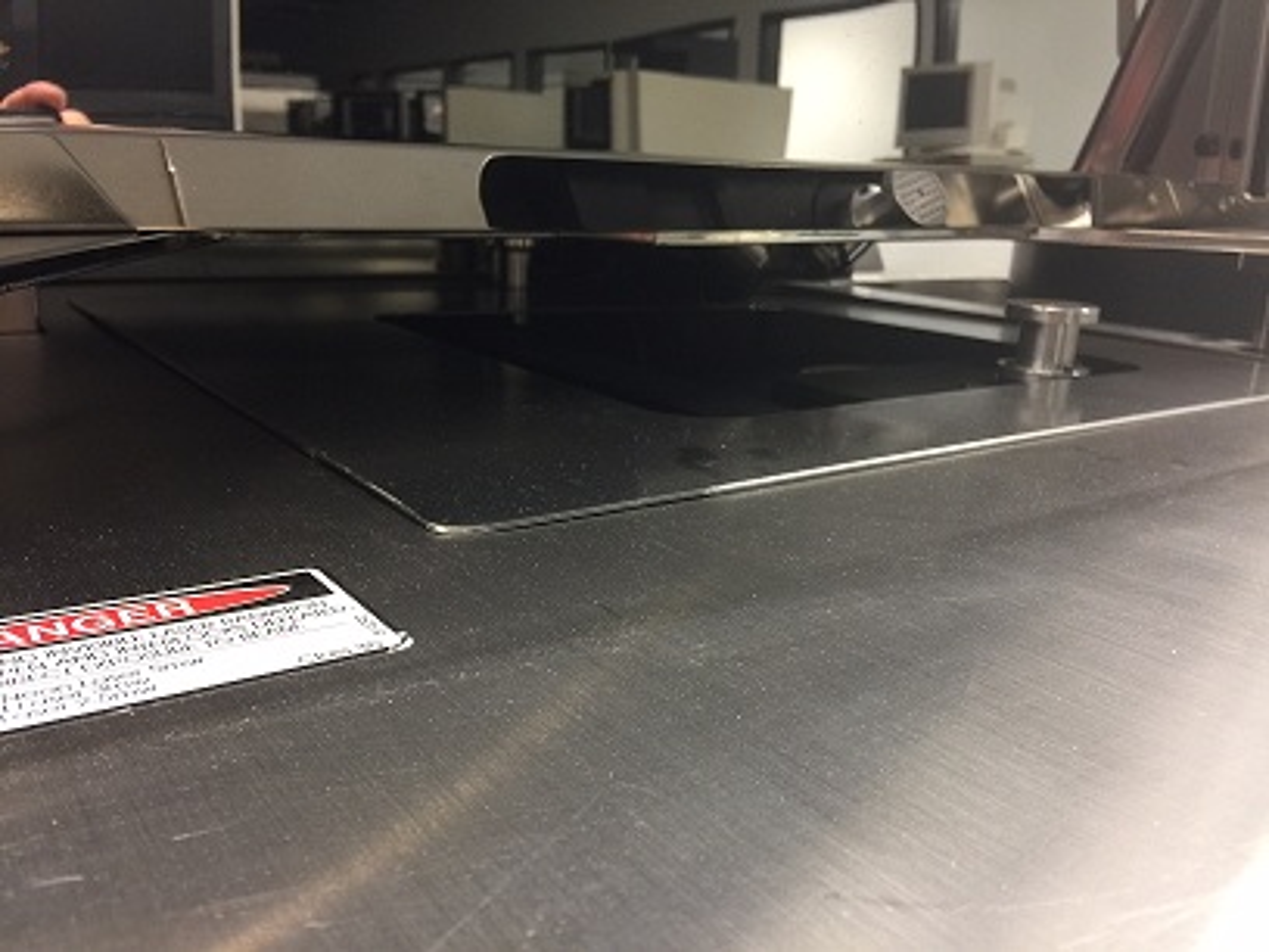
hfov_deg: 61.7
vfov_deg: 48.2
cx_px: 634
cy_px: 476
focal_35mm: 29
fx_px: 1063
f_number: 2.2
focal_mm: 4.15
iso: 80
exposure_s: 1/15
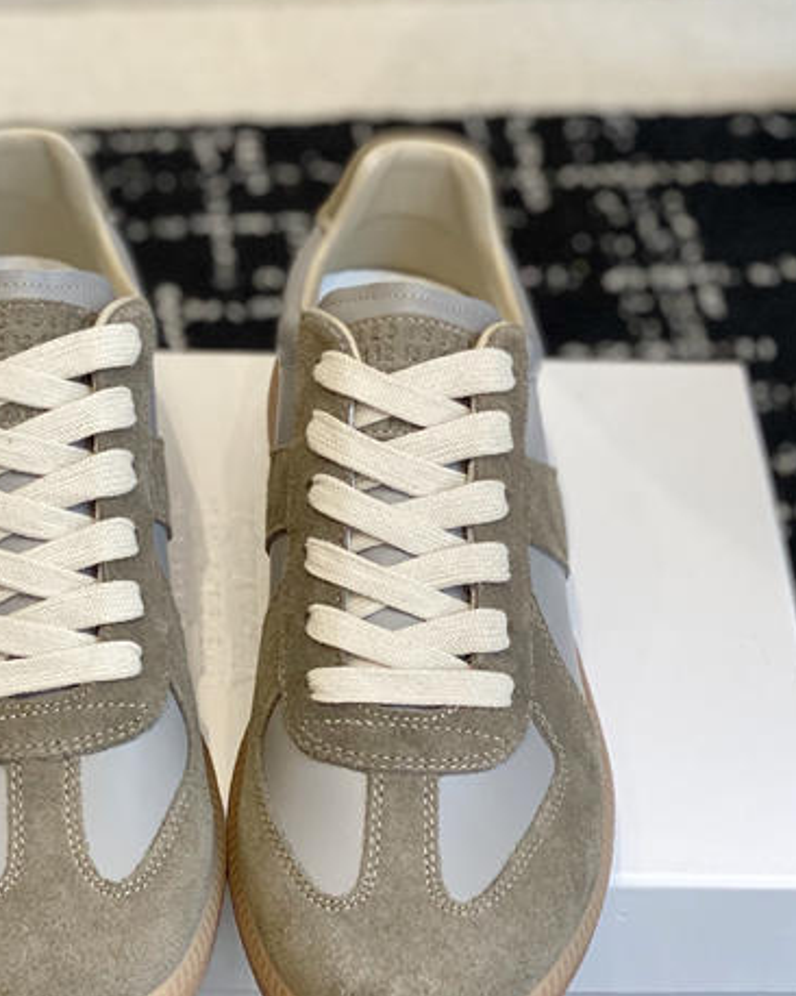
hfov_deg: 15.9
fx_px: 2829
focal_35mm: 96
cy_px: 407
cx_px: 211
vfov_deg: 20.0
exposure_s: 1/122
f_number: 2
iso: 64
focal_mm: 6
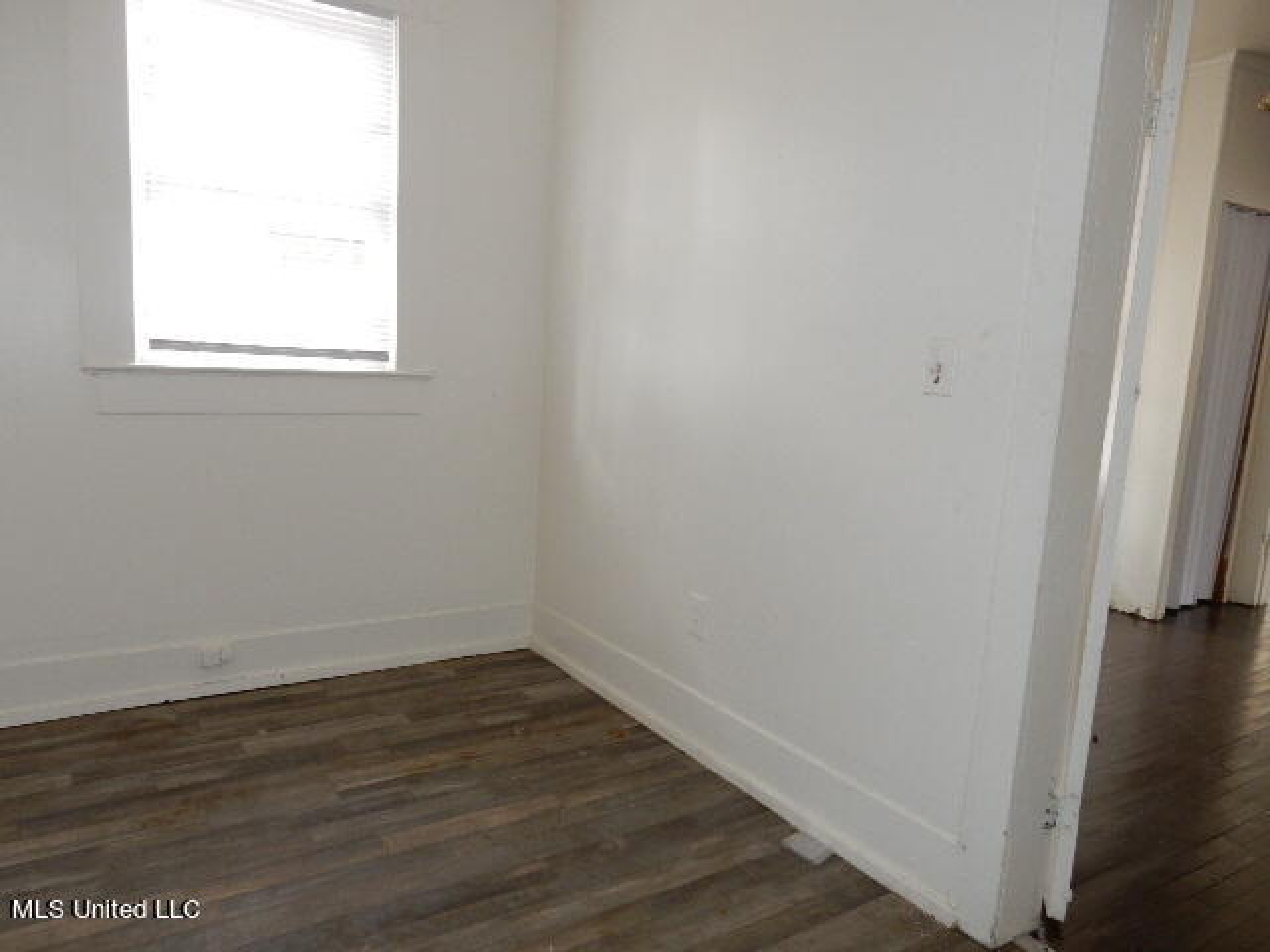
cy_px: 476
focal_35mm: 25
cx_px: 635
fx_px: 917
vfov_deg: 54.9
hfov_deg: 69.4
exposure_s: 1/30
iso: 200
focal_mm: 4.5
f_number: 3.7
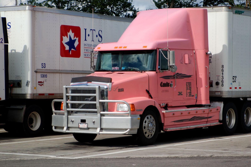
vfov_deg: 12.1
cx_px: 126
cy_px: 84
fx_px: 783
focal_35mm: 112
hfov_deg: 18.2
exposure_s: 1/4000
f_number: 2.8
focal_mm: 75
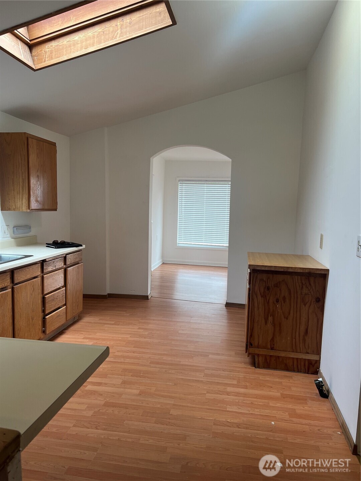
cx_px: 180
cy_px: 240
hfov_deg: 53.1
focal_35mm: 26
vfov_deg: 67.3
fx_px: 362
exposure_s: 1/60
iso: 80
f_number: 1.5
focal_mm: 5.7
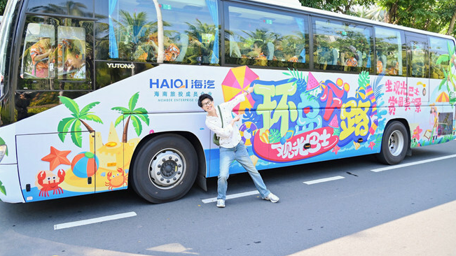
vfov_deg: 42.6
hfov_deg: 69.8
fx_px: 326
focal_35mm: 27
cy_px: 98
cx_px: 219
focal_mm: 24
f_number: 4
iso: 200
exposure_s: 1/200
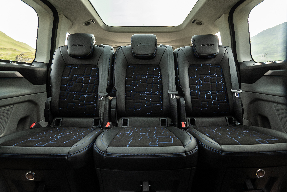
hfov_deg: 96.7
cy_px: 96
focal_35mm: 16
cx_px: 144
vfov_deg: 73.7
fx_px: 128
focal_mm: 16
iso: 640
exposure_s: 1/80
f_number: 4
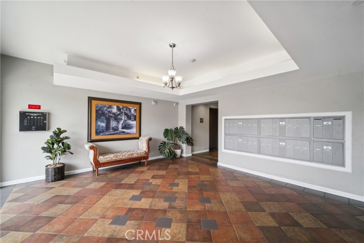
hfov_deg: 104.2
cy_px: 122
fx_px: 142
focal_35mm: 14
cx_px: 182
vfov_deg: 81.2
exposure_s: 1/17
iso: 400
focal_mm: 9
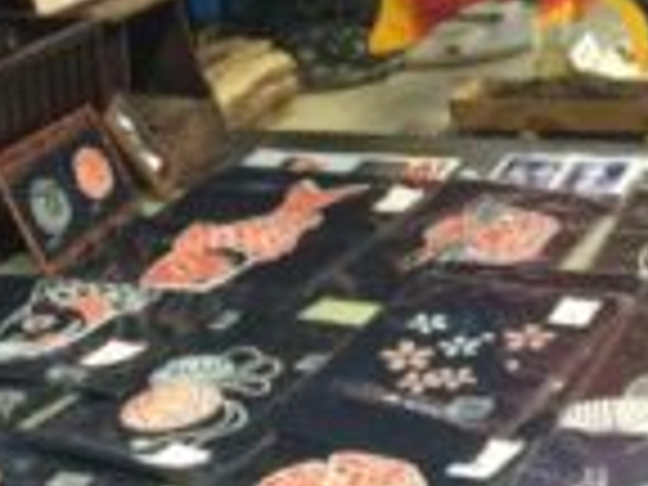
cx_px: 450
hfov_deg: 19.4
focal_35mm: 101
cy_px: -322
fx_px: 1891
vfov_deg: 13.5
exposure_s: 1/30
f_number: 2.2
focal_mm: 4.15
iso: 160
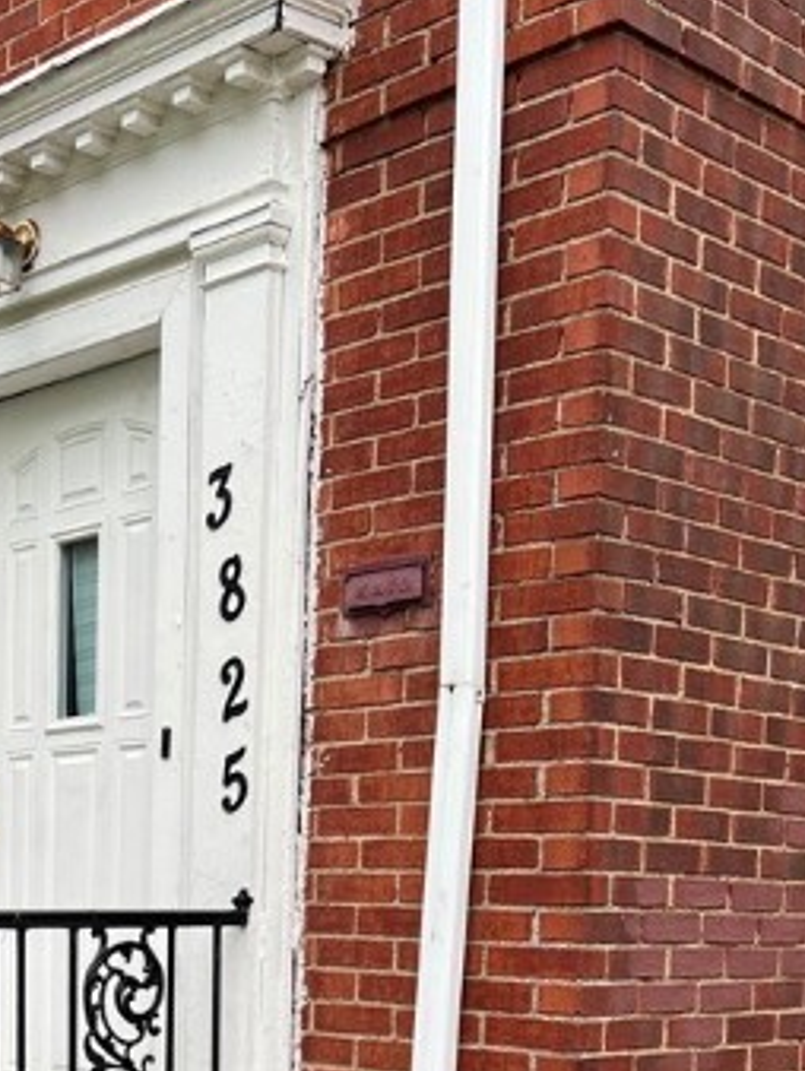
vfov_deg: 30.7
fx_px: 1827
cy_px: 1030
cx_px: 25
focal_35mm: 59
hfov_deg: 23.9
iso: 64
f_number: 1.5
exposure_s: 1/121
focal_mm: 5.7
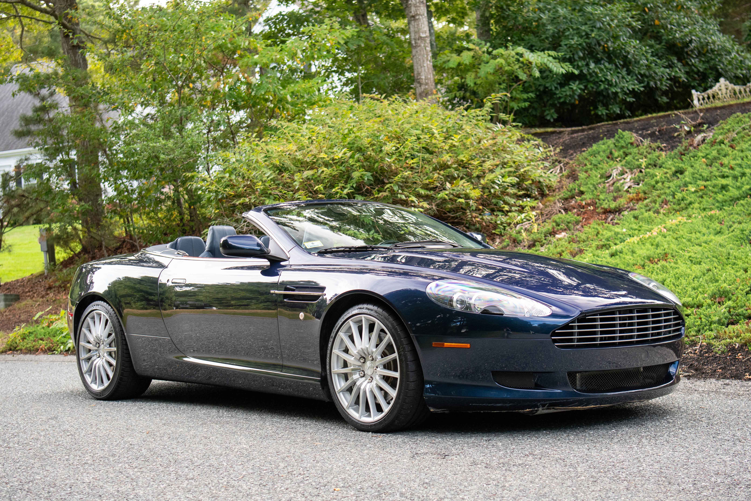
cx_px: 376
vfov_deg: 22.6
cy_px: 250
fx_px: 1252
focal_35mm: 60
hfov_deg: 33.4
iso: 640
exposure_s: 1/250
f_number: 2.8
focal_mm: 40
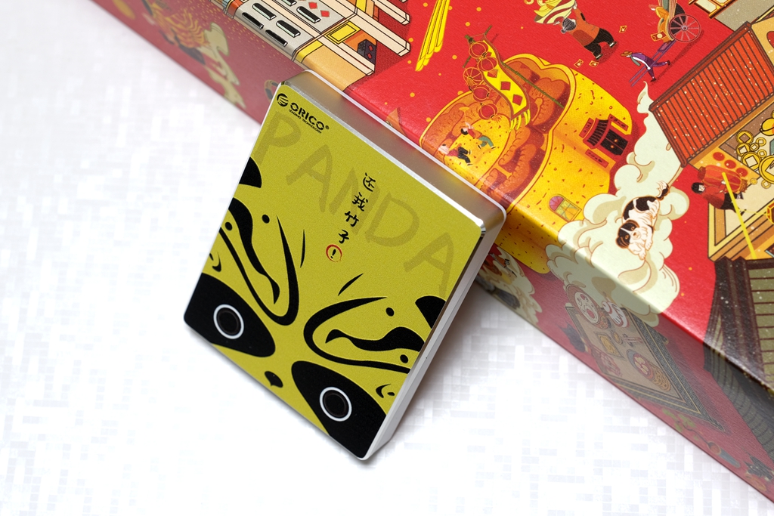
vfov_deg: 16.5
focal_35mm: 83
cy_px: 258
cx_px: 387
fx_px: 1785
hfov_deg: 24.5
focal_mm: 55
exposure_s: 1
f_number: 8
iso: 80
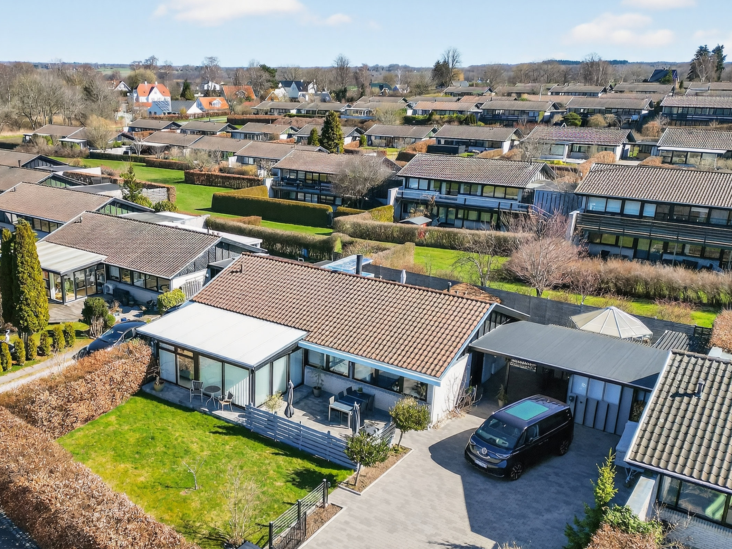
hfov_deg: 53.3
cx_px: 268
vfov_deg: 41.7
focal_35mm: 34
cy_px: 300
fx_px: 719
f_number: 1.7
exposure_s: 1/2500
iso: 140
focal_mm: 6.7
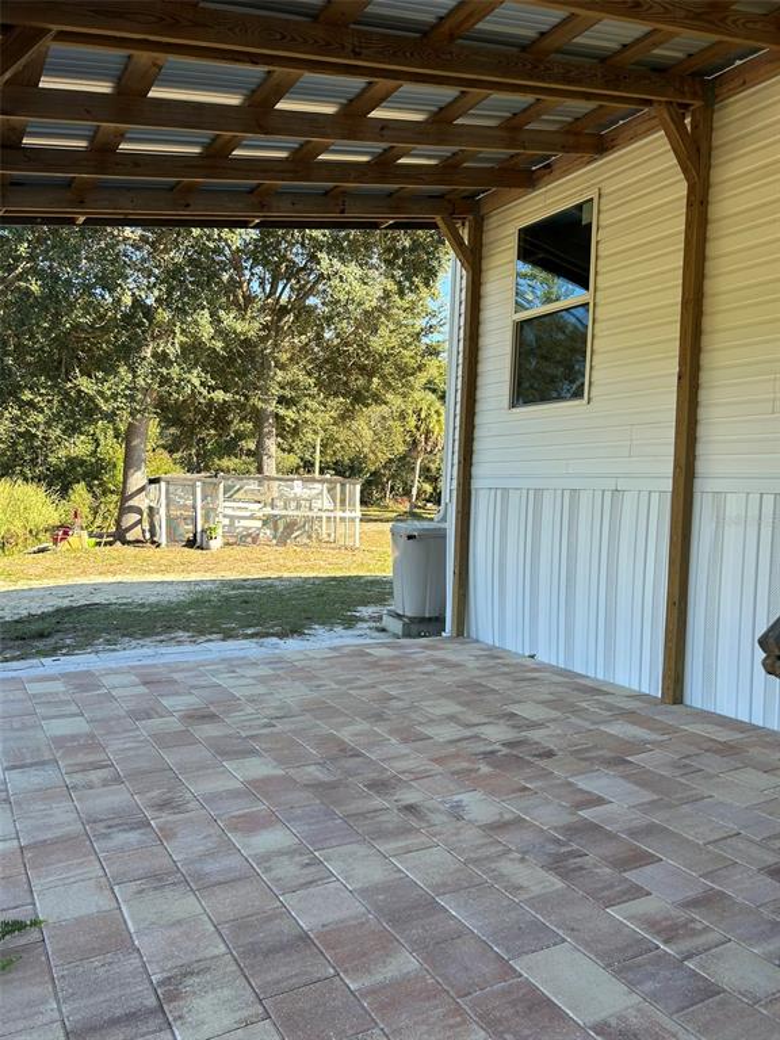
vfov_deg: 67.3
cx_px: 390
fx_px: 781
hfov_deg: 53.1
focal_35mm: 26
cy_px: 520
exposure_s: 1/544
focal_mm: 5.7
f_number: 1.5
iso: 50
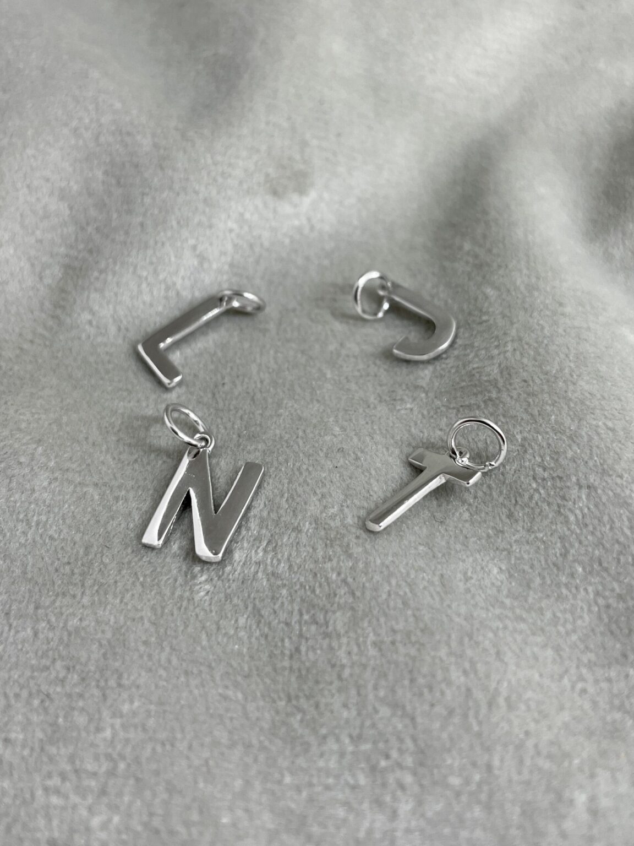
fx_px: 635
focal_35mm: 26
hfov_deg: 53.1
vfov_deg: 67.3
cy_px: 423
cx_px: 317
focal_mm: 4.2
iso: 50
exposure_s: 1/100
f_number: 1.6
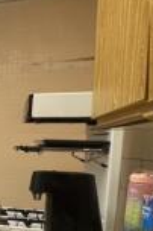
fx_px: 332
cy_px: 176
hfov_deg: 17.0
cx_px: -172
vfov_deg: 37.2
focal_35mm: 52
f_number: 1.8
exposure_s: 1/100
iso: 125
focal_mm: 1.57
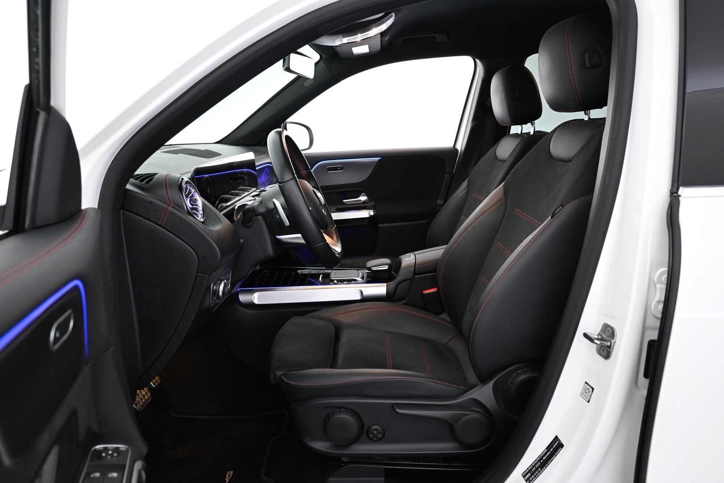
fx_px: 558
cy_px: 242
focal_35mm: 28
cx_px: 362
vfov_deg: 46.8
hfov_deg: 65.9
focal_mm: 18.5
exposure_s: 1/30
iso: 1250
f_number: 3.8
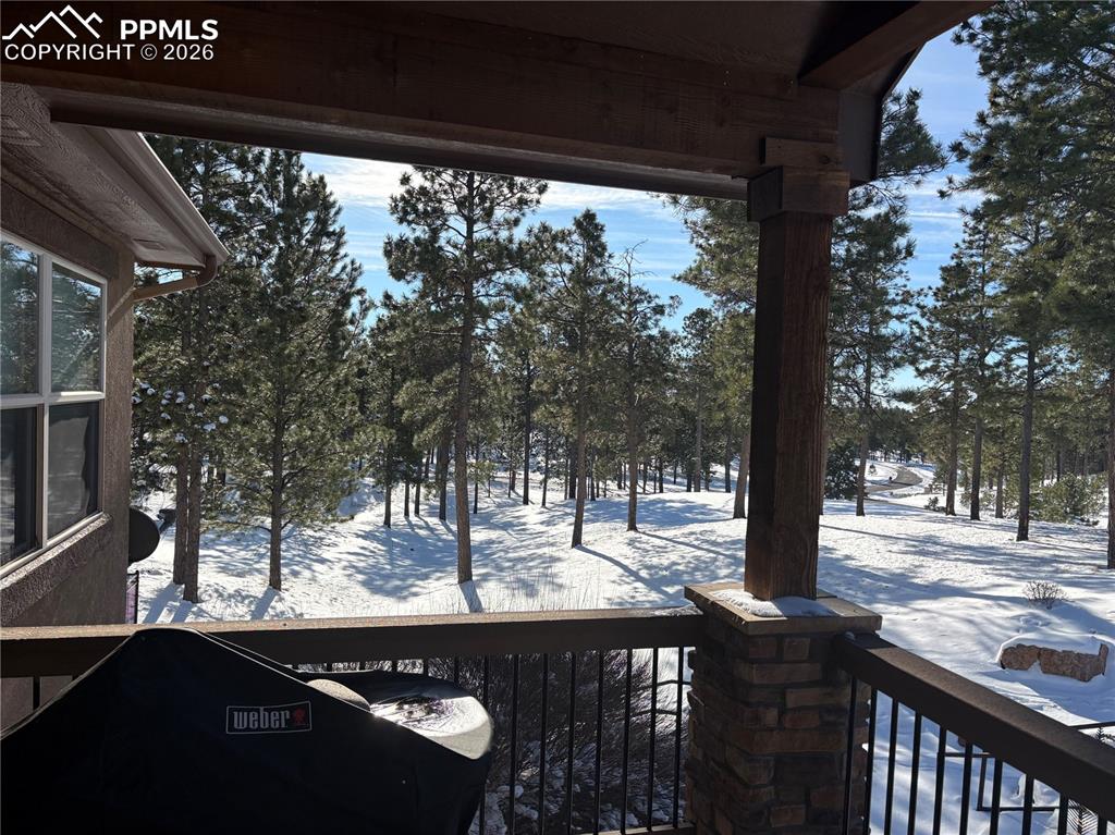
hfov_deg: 67.3
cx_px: 558
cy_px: 418
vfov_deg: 53.0
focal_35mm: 26
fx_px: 837
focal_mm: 5.96
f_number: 1.6
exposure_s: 1/3279
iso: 50
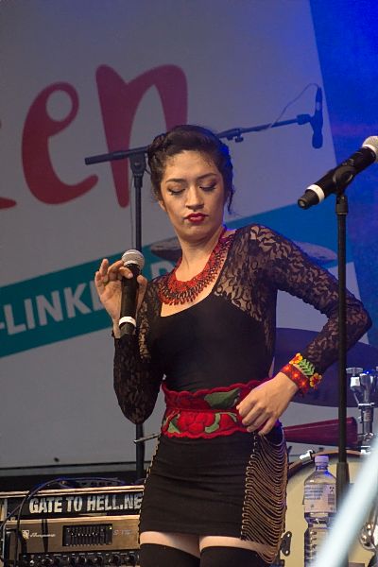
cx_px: 189
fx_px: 3189
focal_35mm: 202
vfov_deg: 10.2
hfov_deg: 6.8
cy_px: 284
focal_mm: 135
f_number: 5.6
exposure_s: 1/500
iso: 1600
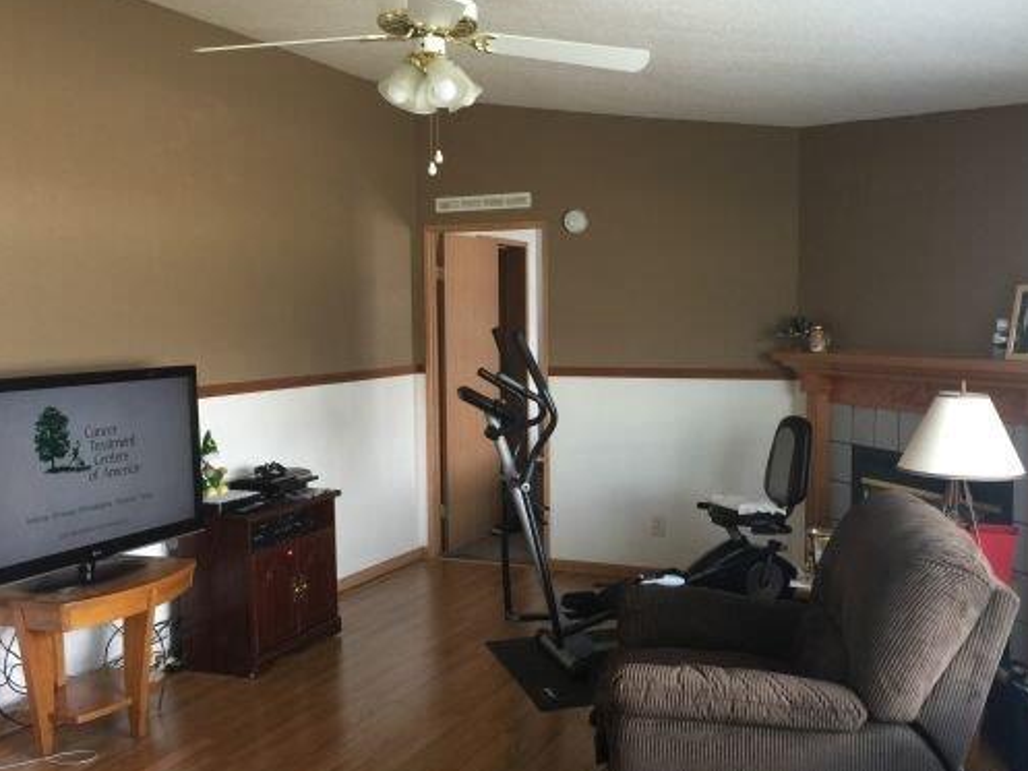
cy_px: 407
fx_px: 1040
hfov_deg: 52.6
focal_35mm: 35
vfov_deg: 40.7
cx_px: 550
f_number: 2.2
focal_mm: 4.15
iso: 40
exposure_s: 1/15
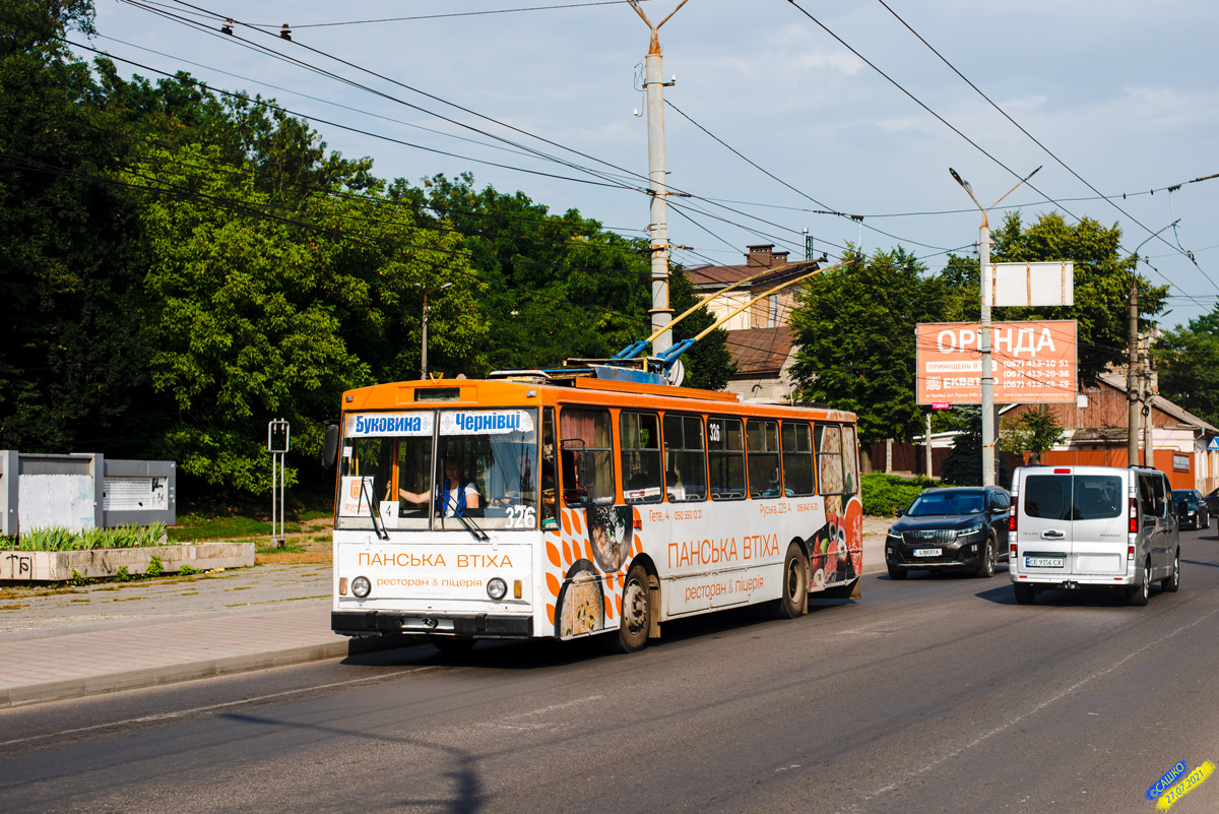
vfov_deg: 27.0
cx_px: 610
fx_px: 1694
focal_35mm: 50
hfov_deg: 39.6
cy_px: 407
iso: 200
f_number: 4.5
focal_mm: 50
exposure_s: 1/640
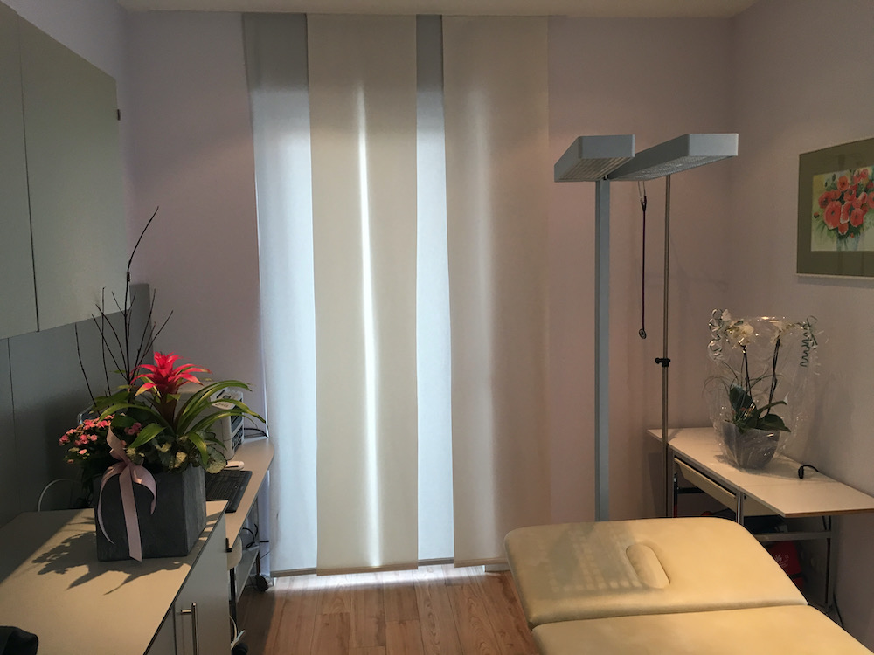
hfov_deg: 61.7
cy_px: 328
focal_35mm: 29
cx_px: 437
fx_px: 732
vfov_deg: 48.2
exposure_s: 1/33
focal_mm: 4.15
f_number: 2.2
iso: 50
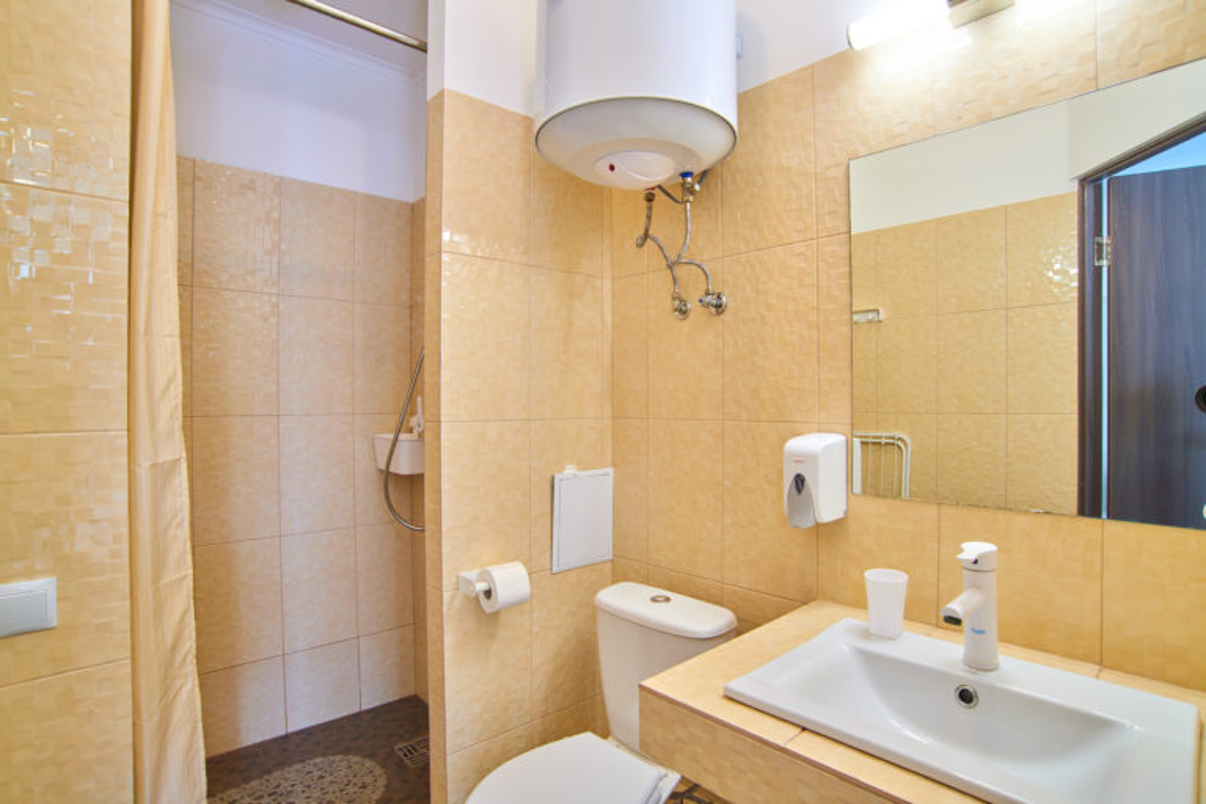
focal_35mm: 18
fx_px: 603
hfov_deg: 90.0
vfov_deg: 67.4
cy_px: 402
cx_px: 603
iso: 64
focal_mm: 18
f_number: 9
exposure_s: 1/2
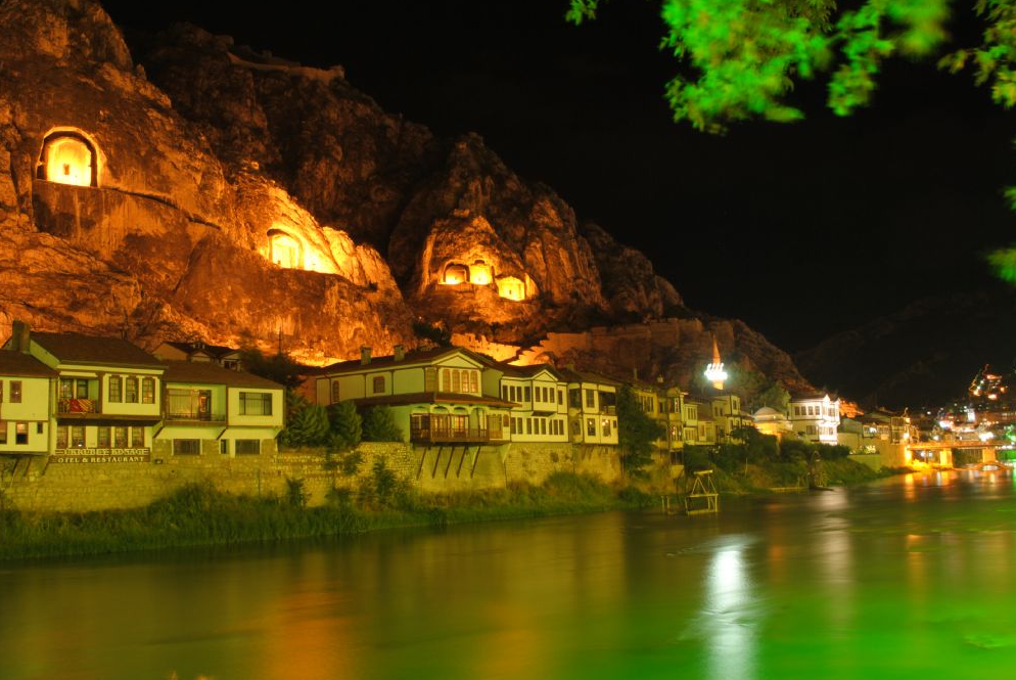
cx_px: 504
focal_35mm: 34
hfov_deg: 55.7
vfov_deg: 39.0
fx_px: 961
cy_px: 338
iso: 200
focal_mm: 22
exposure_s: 15
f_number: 9
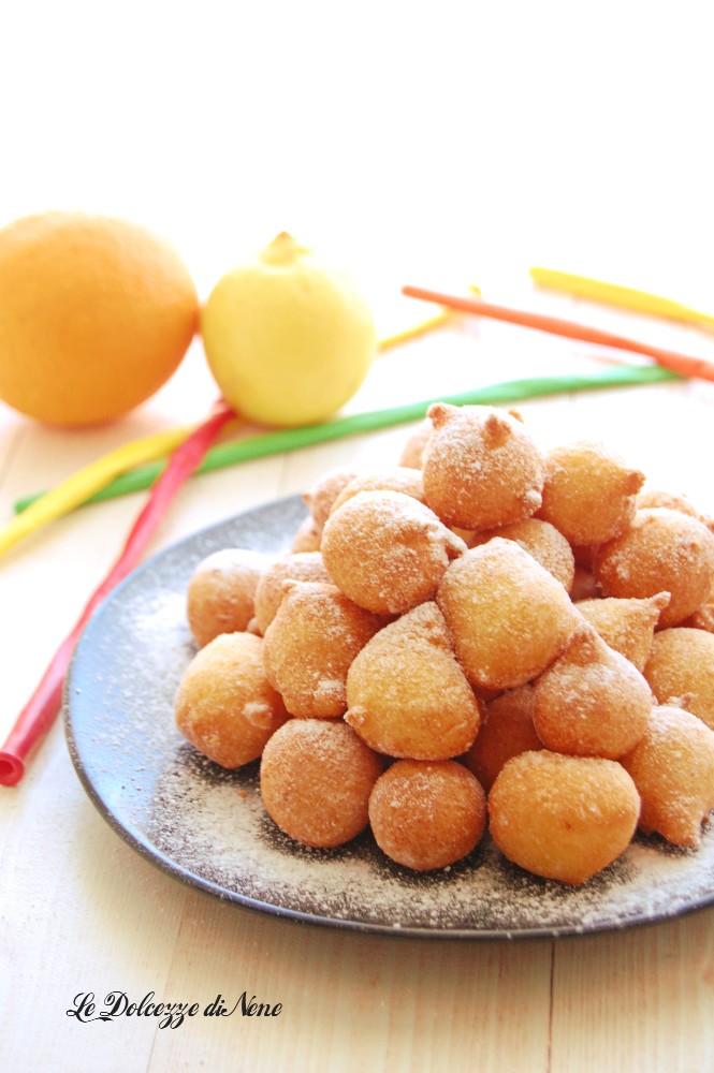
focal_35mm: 82
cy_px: 536
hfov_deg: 16.5
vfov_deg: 24.6
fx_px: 2458
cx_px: 357
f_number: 5.6
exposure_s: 1/10
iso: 800
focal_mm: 55
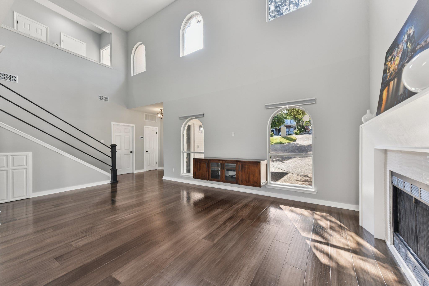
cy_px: 143
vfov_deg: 81.2
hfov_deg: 104.2
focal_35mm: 14
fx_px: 167
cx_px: 214
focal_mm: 14
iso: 100
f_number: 8
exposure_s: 1/10
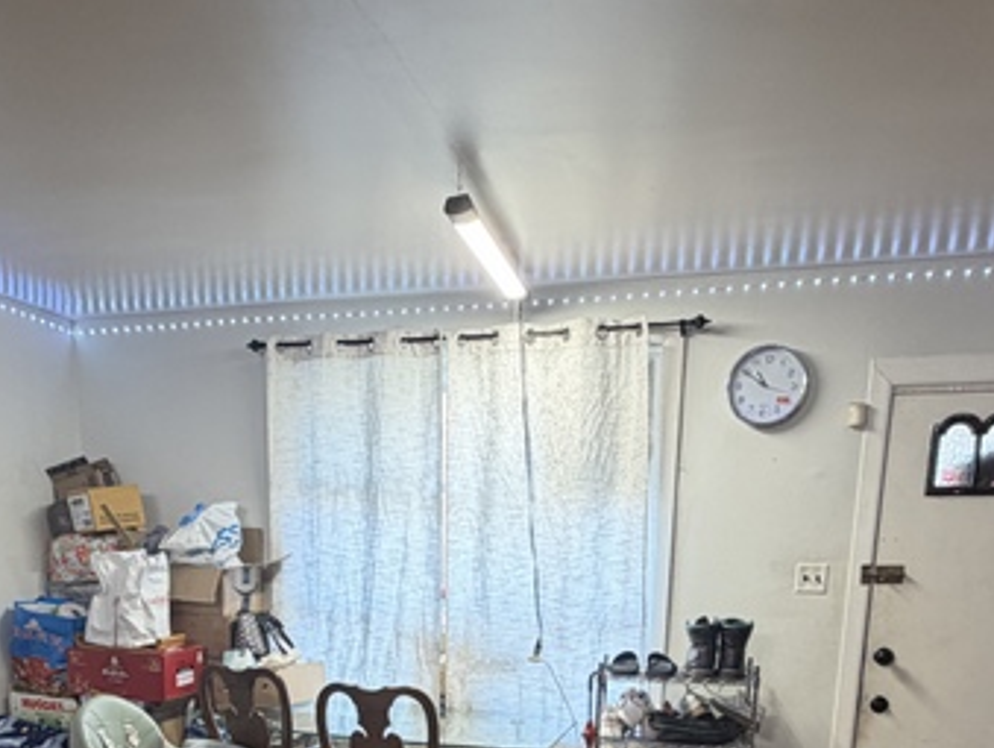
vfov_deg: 38.2
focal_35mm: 33
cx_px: 431
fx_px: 949
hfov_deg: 55.1
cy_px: 751
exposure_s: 1/60
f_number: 2.2
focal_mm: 2.22
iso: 160
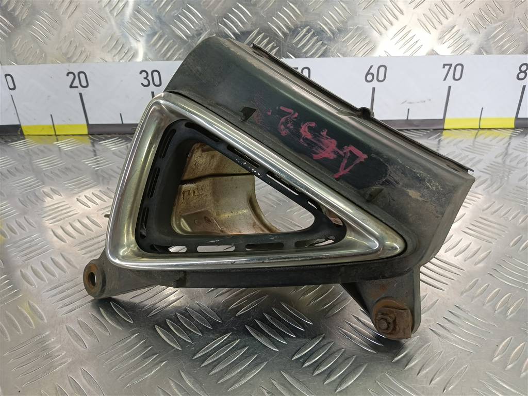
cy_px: 198
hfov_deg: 65.3
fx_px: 412
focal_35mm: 27
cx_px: 264
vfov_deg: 51.4
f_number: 1.6
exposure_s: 1/50
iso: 80
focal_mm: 4.11
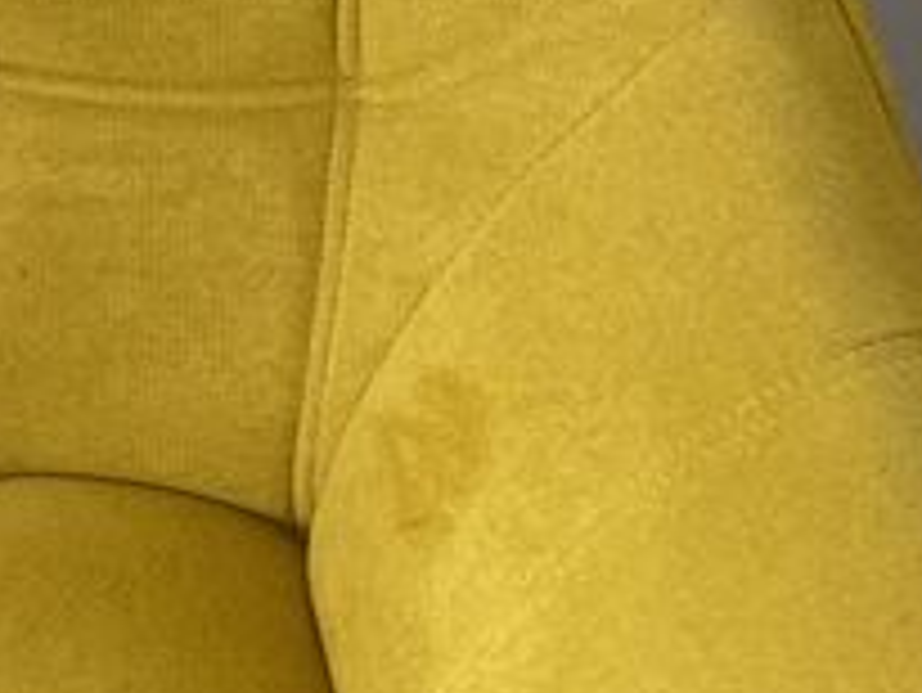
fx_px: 3385
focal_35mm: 127
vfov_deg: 11.6
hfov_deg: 13.7
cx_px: -787
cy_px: 576
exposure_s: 1/104
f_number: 1.8
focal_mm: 4.25
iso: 125
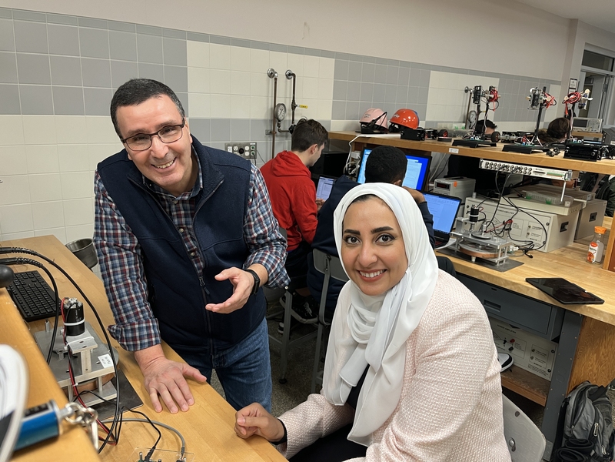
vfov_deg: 53.1
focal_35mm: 26
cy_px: 231
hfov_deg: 67.3
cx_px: 308
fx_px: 462
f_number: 1.6
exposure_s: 1/60
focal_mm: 5.1
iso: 80
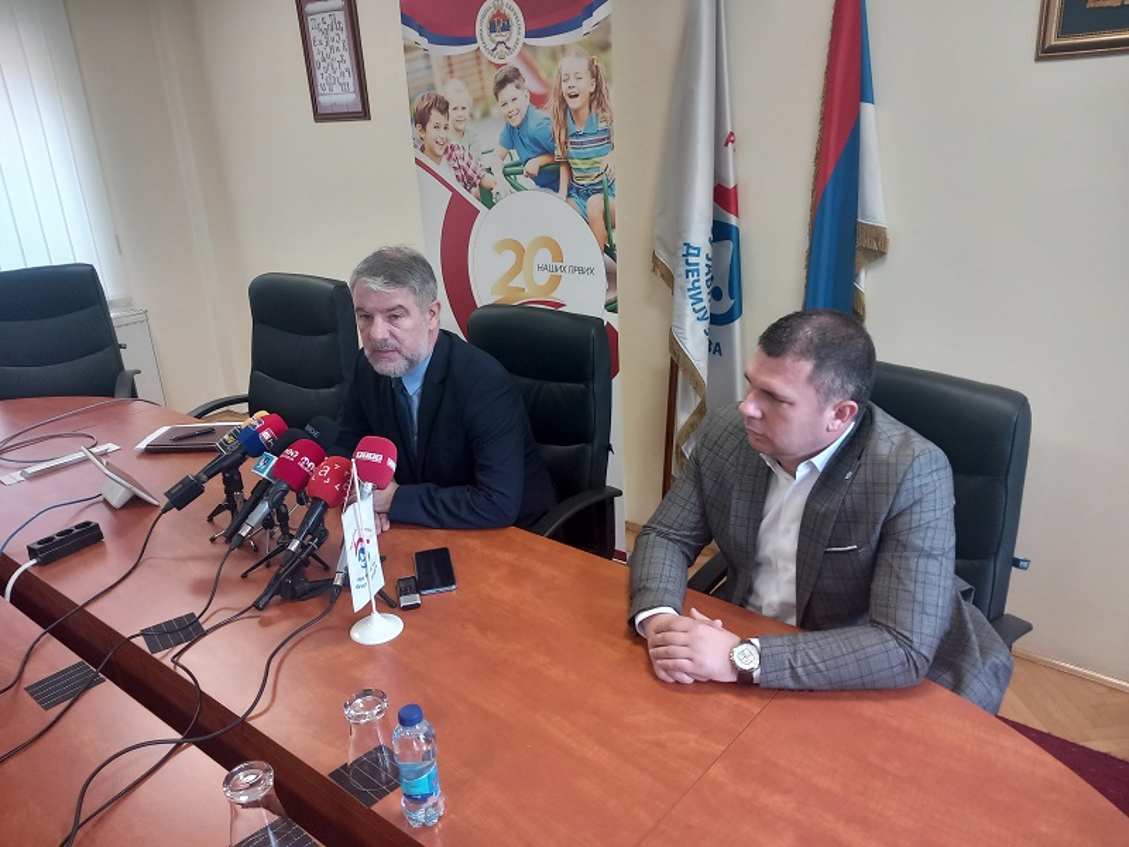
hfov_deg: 65.3
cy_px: 424
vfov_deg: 51.4
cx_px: 564
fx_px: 881
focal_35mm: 27
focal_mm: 4
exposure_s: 1/50
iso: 160
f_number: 1.8
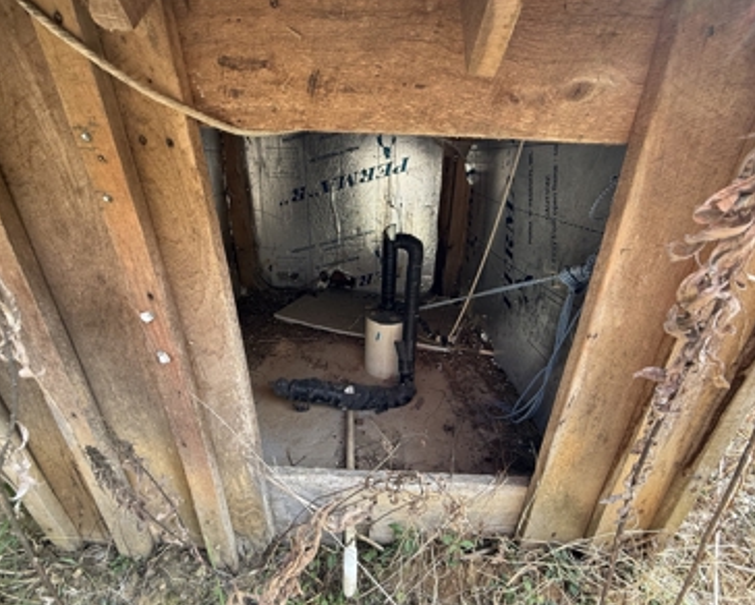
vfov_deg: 84.1
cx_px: 378
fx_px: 336
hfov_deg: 96.7
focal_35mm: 15
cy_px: 305
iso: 80
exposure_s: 1/99
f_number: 2.2
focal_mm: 2.22
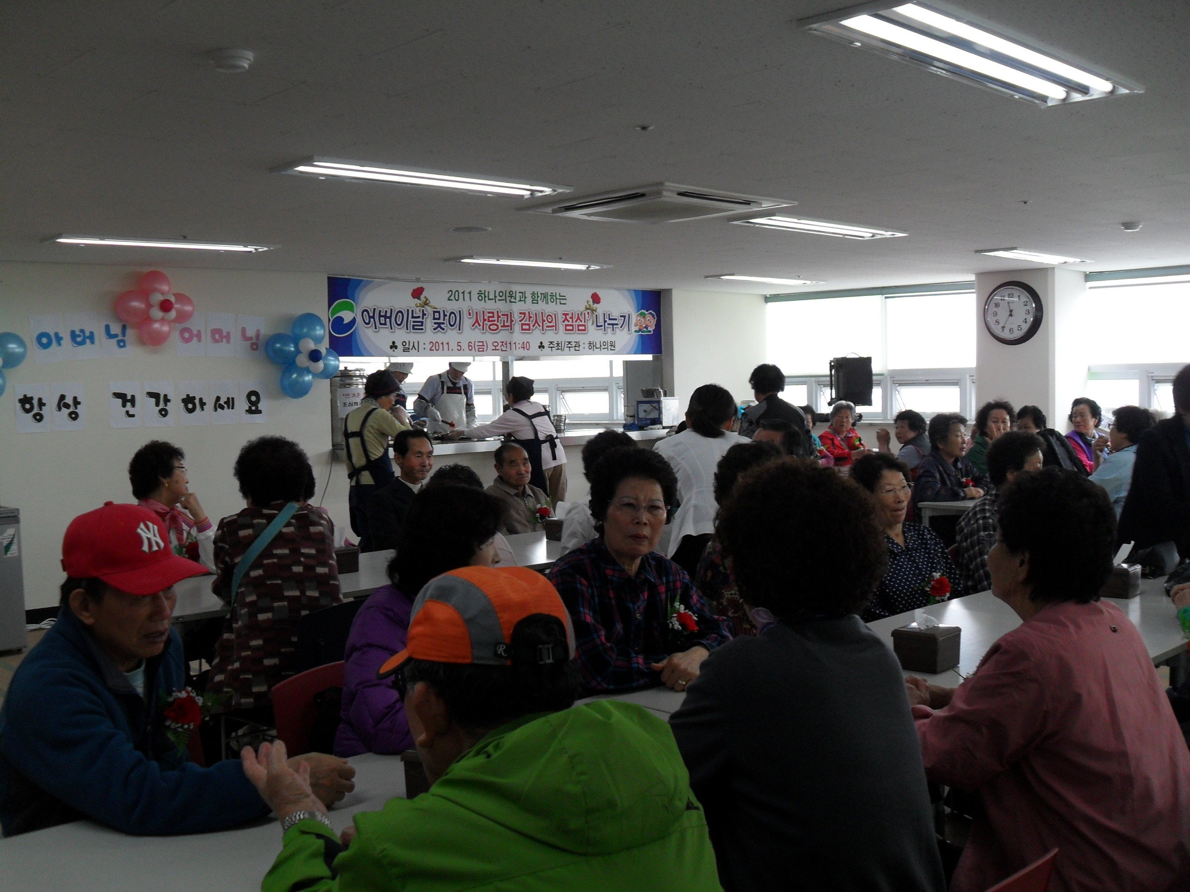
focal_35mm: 35
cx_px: 595
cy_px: 446
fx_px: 1203
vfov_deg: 40.7
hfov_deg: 52.6
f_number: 2.8
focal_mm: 6.2
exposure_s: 1/90
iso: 100
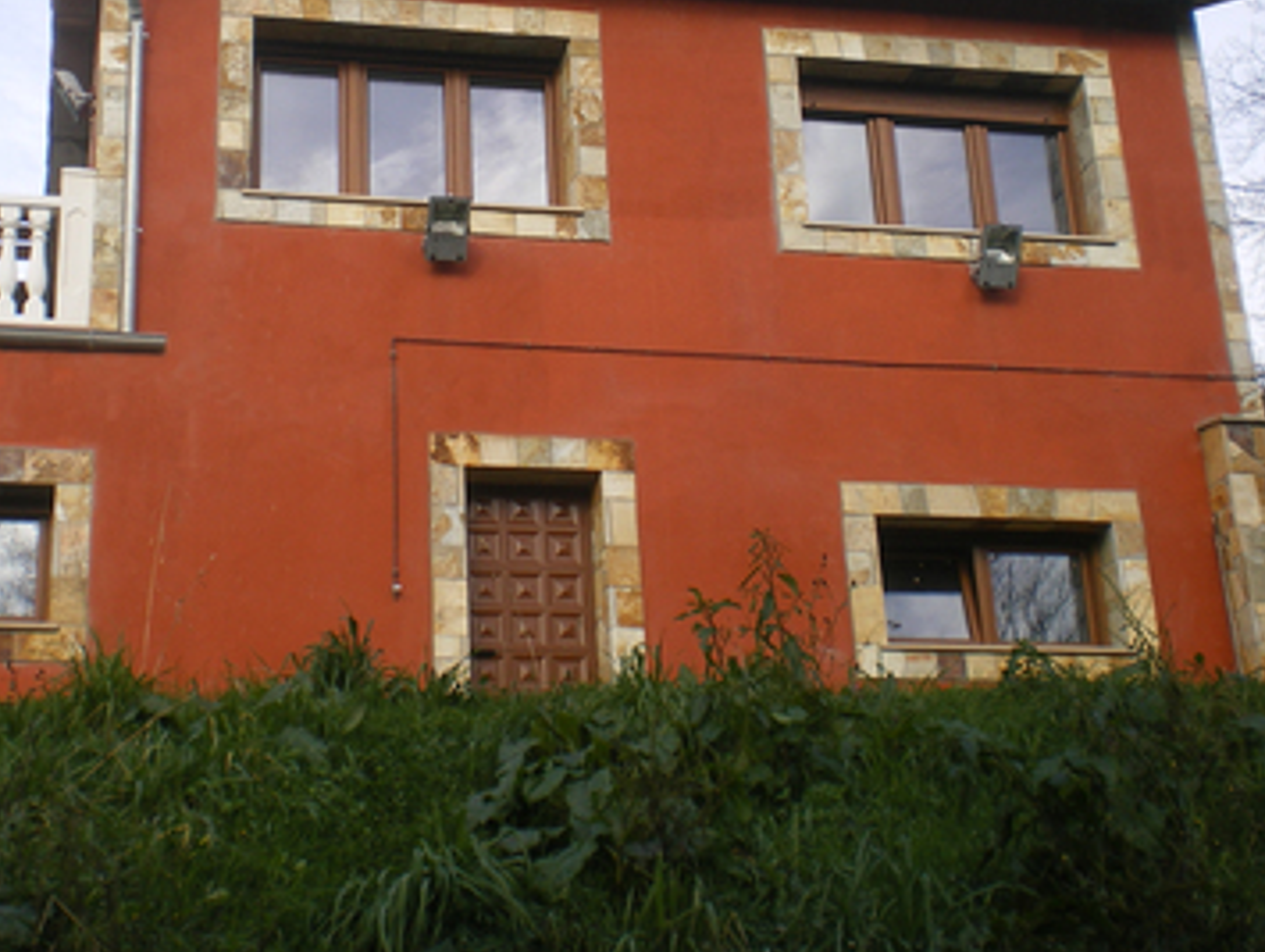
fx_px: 2305
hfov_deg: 30.6
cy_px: 292
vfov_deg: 23.2
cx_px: 501
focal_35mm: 63
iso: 50
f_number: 4.9
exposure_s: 1/160
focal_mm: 7.4
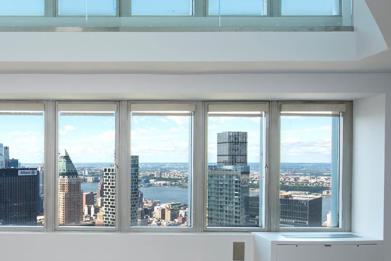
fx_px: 348
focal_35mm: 32
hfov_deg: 55.0
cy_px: 162
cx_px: 84
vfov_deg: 40.8
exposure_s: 1/20
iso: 250
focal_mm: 15
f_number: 11
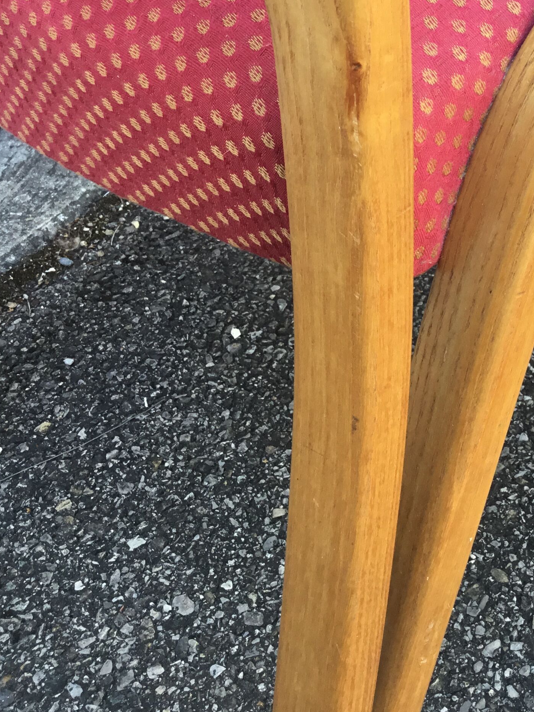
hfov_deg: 26.3
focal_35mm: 54
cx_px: 461
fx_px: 1111
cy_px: 145
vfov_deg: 34.5
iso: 40
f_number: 2.4
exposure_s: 1/100
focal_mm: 3.3
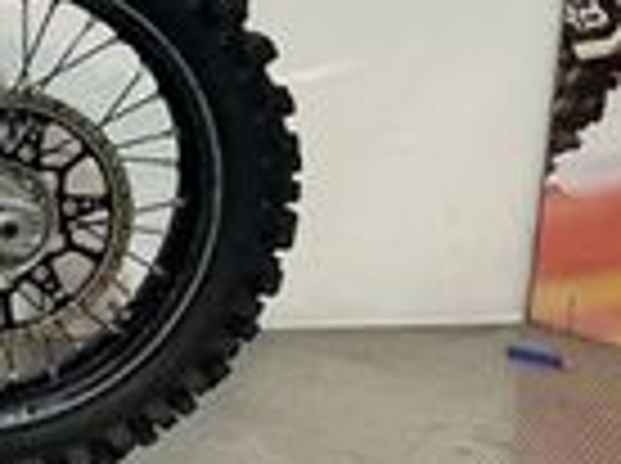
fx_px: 2167
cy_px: -90
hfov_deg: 13.1
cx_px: -788
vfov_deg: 12.0
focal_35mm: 121
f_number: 1.6
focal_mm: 4.2
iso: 125
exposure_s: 1/100
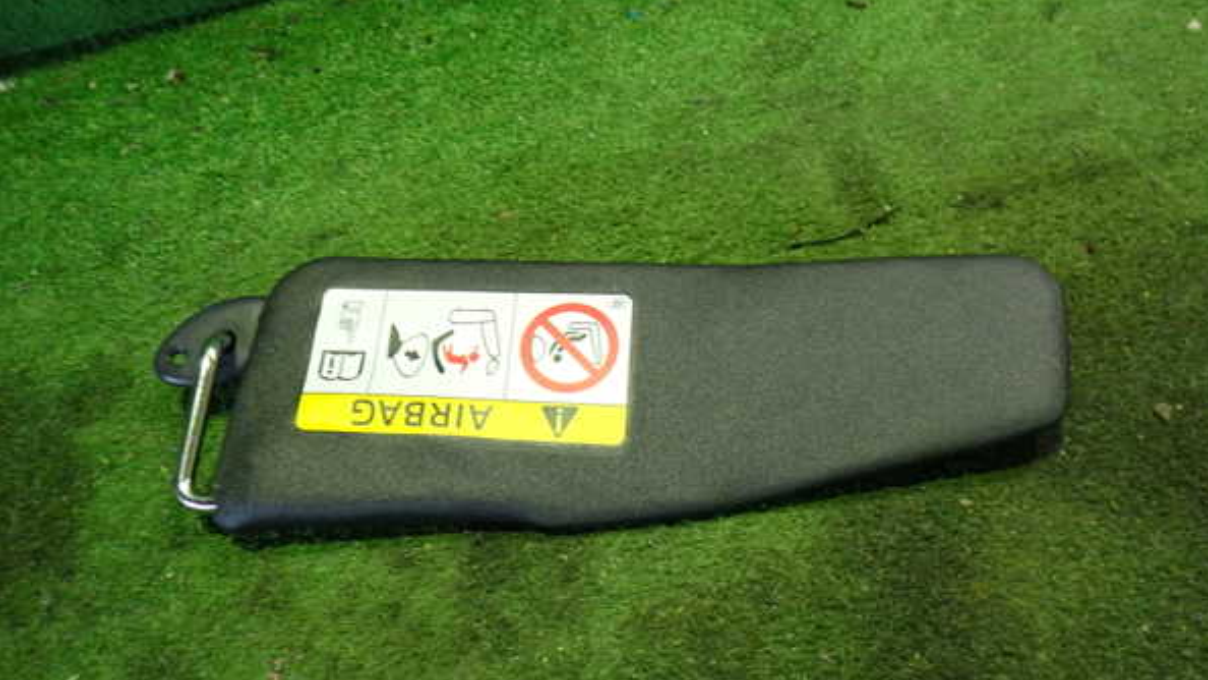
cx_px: 608
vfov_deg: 35.6
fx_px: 1057
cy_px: 373
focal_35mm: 33
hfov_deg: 59.5
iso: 640
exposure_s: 1/30
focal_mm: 5.4
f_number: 2.3
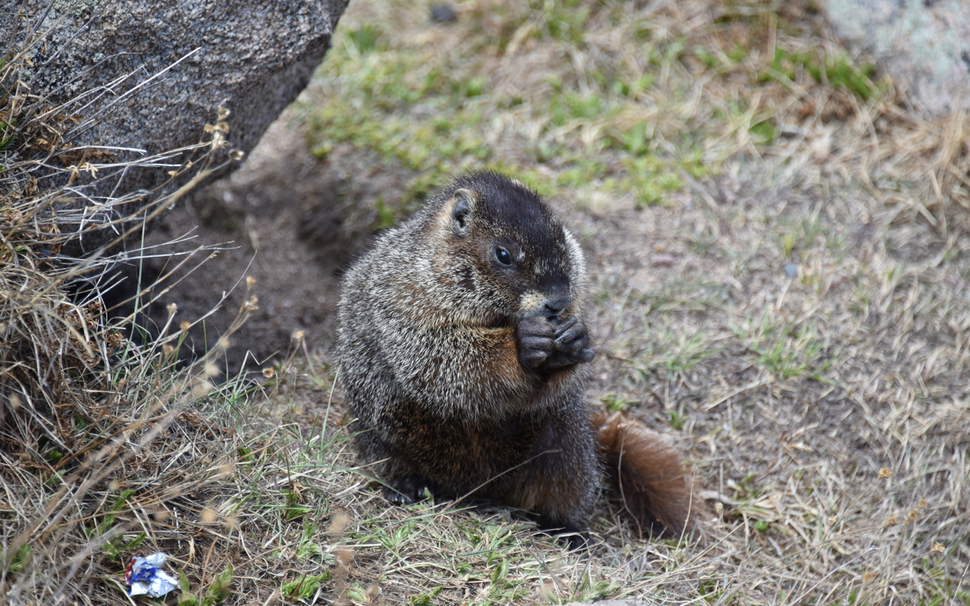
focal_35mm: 321
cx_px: 494
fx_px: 8486
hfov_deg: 6.5
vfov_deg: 4.1
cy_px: 307
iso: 640
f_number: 5.6
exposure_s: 1/640
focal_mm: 300
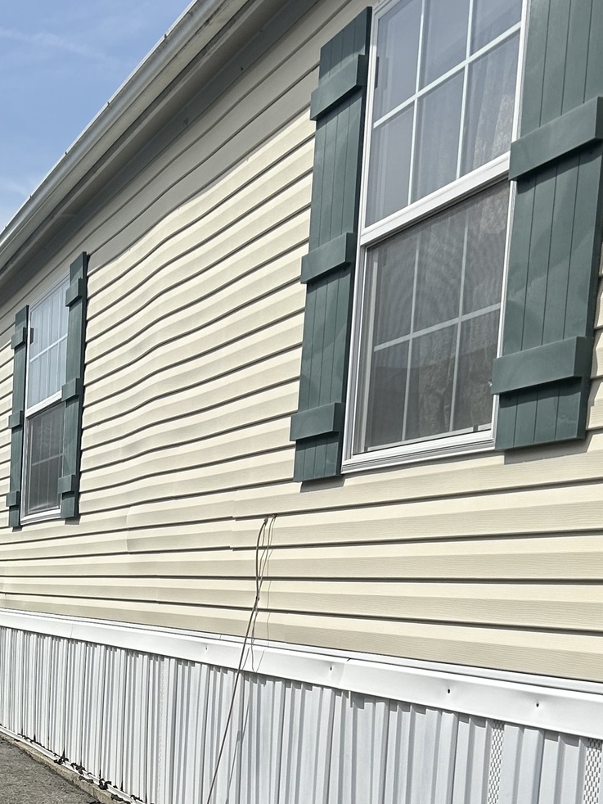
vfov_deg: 30.0
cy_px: 758
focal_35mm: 61
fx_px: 1416
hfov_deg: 23.3
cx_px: 47
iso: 50
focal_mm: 5.7
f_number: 1.5
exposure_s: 1/6211
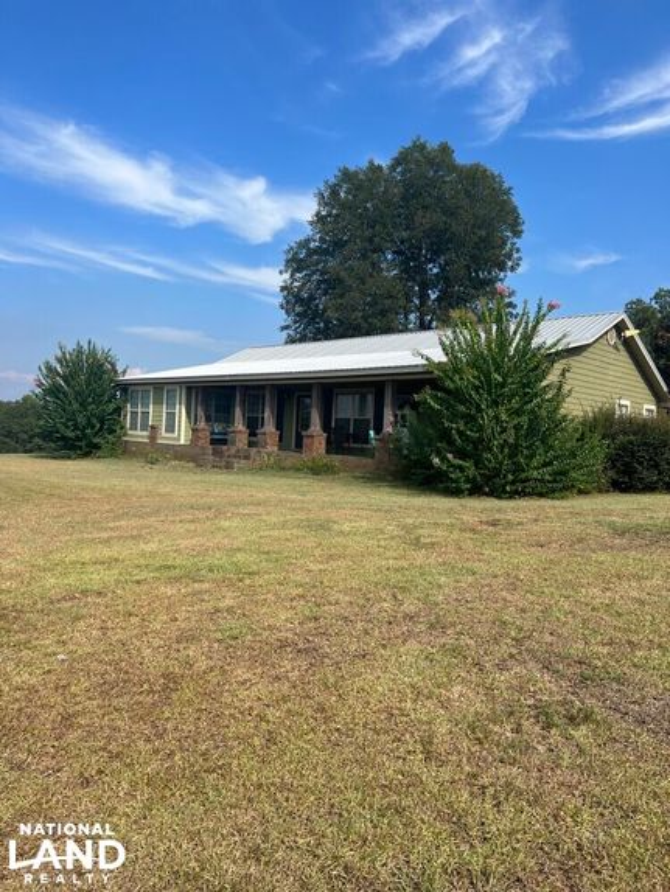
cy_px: 446
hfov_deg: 53.1
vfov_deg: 67.3
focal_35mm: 26
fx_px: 670
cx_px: 335
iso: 50
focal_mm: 5.7
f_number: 1.5
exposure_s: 1/3356
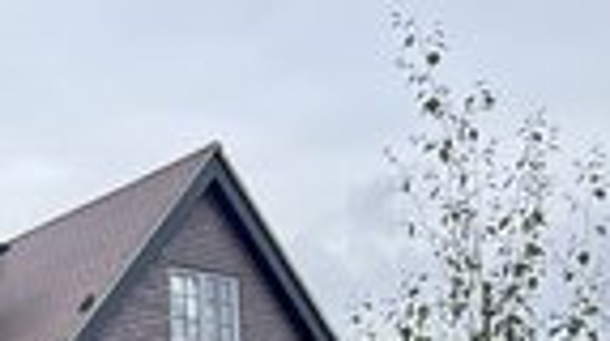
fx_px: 1599
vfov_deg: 11.0
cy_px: 688
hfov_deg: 18.8
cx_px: -333
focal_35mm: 99
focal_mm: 5.7
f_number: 1.5
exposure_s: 1/873
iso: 50
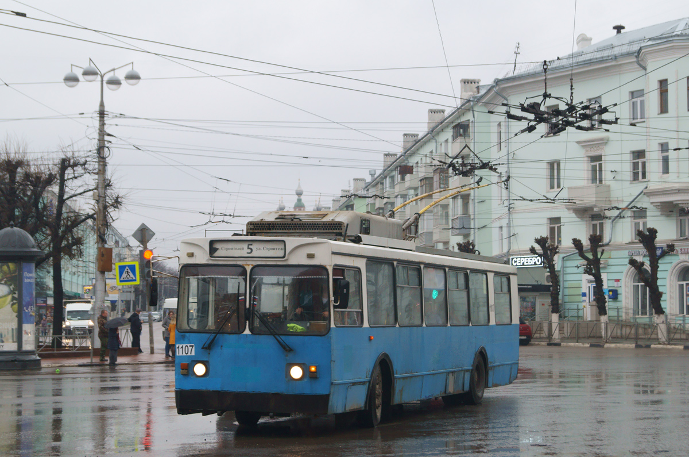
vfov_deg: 18.1
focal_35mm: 75
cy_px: 228
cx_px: 344
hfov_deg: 27.0
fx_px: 1433
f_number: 7.1
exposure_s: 1/200
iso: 400
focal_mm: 50
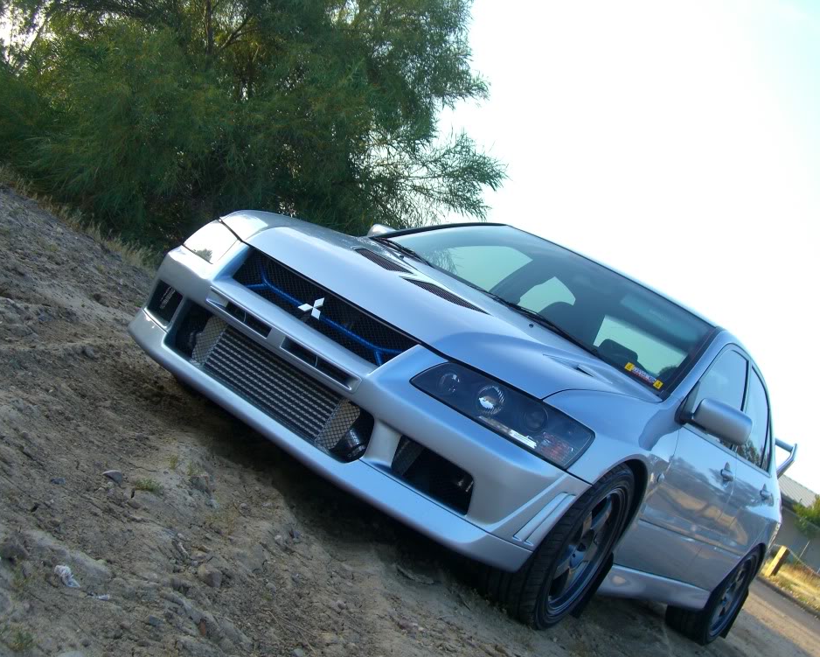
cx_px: 443
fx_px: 1190
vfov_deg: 30.9
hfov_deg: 38.0
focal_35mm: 49
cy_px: 335
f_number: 3.1
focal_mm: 9.6
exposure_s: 1/125
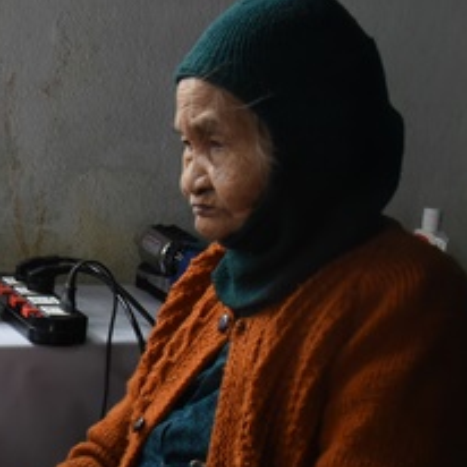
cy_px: 338
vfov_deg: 18.4
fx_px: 1435
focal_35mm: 94
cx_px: -227
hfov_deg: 16.8
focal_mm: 35
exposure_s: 1/100
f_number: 6.3
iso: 3200
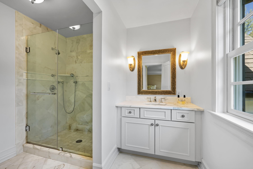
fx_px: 105
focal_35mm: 15
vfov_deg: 77.3
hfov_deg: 100.4
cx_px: 126
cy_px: 84
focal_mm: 15
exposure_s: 1/4
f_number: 9
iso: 400
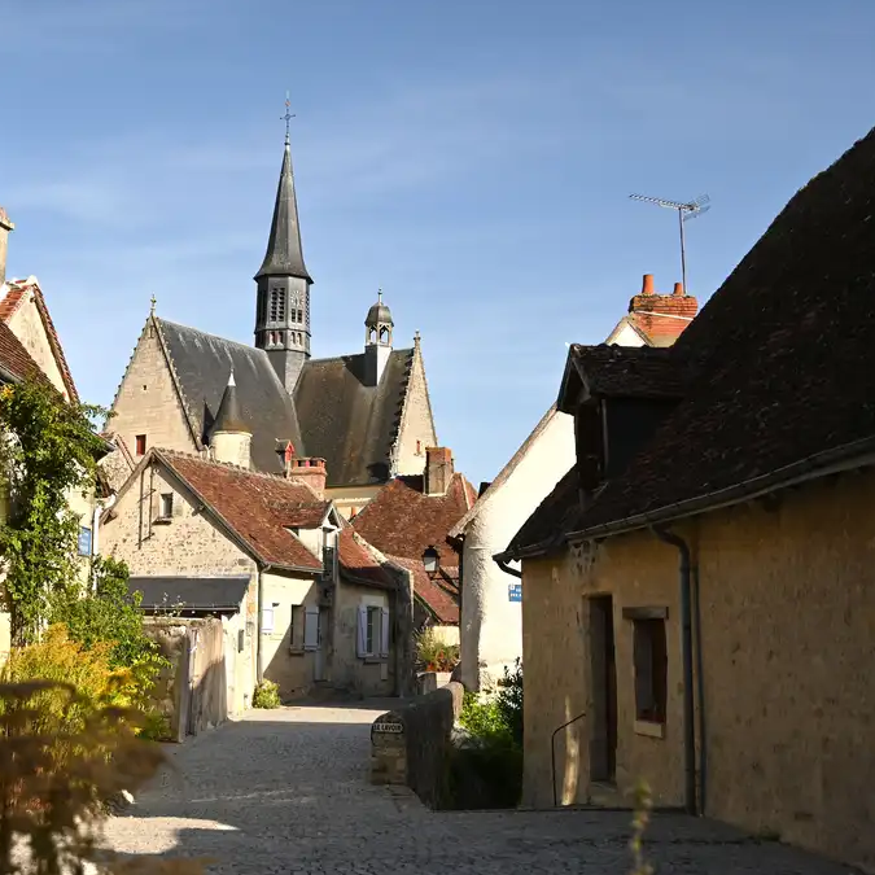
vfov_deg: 34.7
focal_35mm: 49
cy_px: 438
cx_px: 270
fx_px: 1401
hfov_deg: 34.3
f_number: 3.2
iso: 360
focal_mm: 38
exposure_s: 1/8000
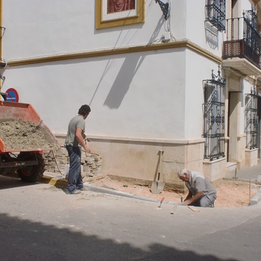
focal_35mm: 42
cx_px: 113
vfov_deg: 40.0
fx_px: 358
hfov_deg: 40.0
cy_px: 130
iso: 64
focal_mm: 6.3
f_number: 5.6
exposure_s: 1/1000
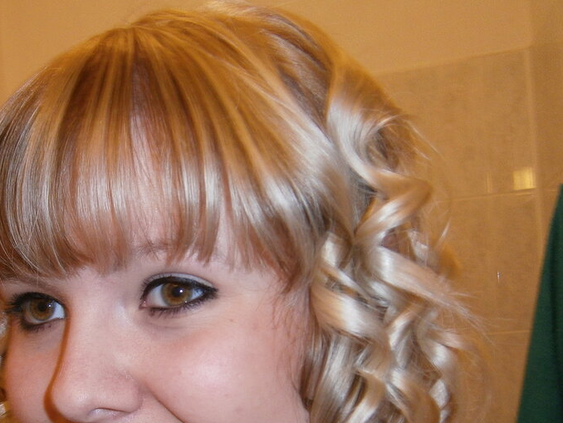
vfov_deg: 30.6
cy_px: 347
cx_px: 145
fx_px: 748
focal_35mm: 46
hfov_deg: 40.2
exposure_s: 1/30
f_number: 2.8
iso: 125
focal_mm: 4.7
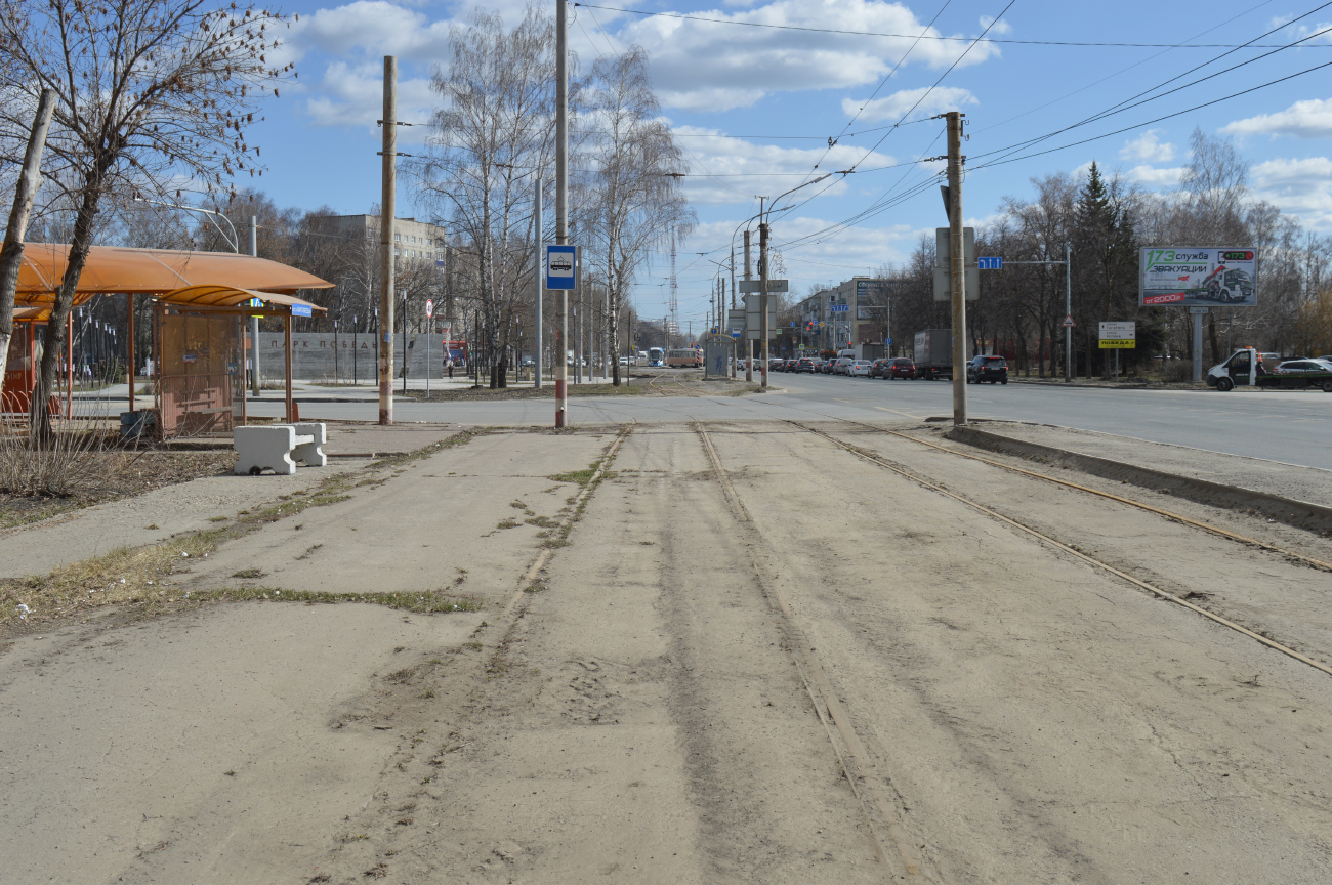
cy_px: 442
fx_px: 1331
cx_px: 666
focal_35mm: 36
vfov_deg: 36.8
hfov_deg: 53.2
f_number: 9
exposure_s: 1/400
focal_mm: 24
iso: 100
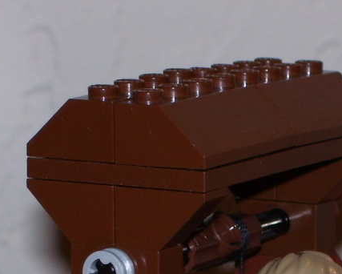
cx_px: 318
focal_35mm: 296
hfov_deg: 6.5
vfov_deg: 5.2
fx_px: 2997
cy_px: 308
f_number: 4.6
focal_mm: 18
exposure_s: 1/90
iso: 80
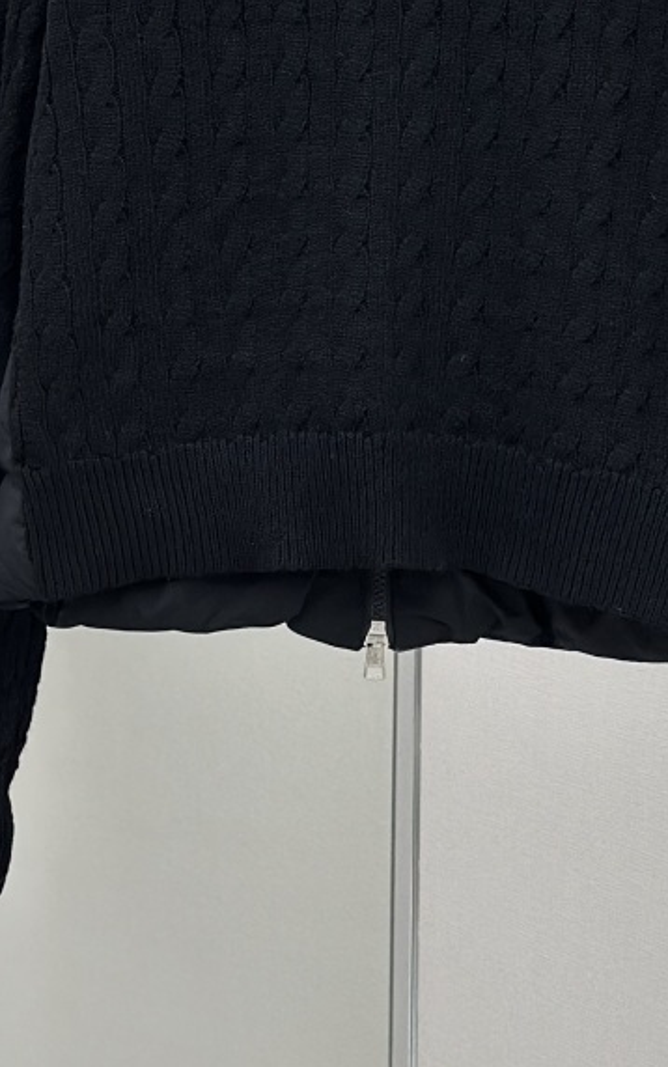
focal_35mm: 128
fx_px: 3725
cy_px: 235
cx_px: 366
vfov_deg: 16.2
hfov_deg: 10.2
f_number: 1.78
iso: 80
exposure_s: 1/218
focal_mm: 6.86
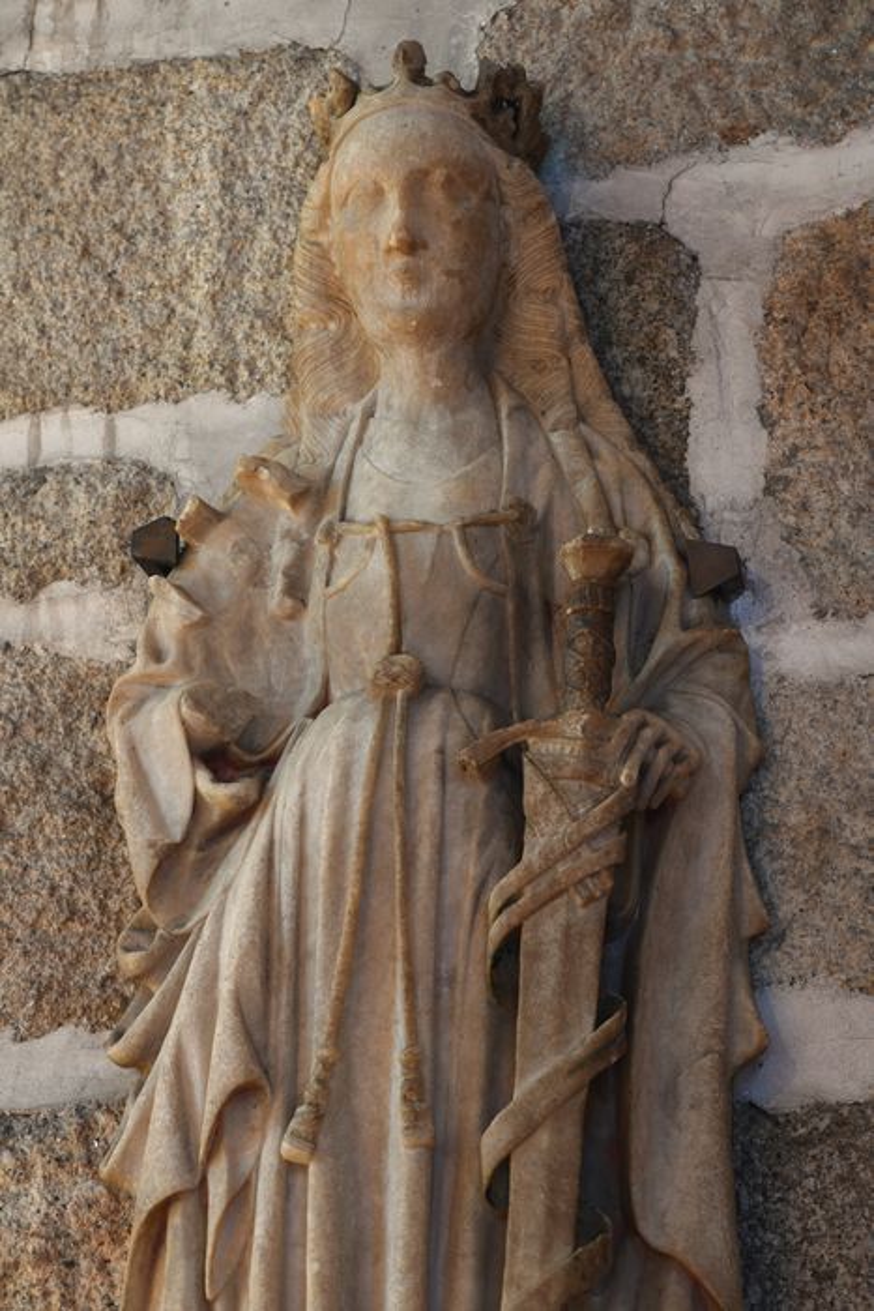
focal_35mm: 180
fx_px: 6551
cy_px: 656
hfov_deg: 7.6
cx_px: 437
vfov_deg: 11.4
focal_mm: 180
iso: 64
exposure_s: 10
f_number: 9
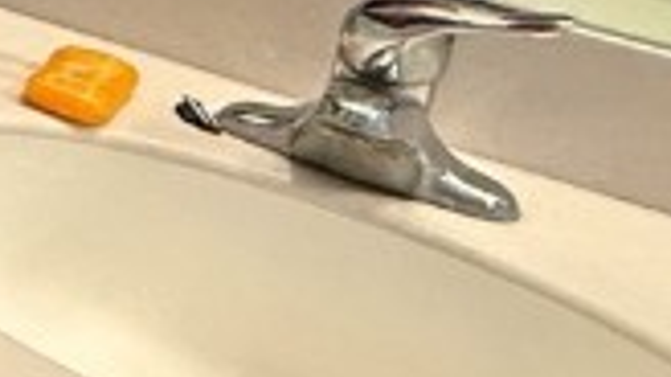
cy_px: -238
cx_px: -1162
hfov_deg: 12.8
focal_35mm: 95
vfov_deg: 12.0
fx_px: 1689
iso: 320
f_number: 2.2
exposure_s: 1/60
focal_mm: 2.22
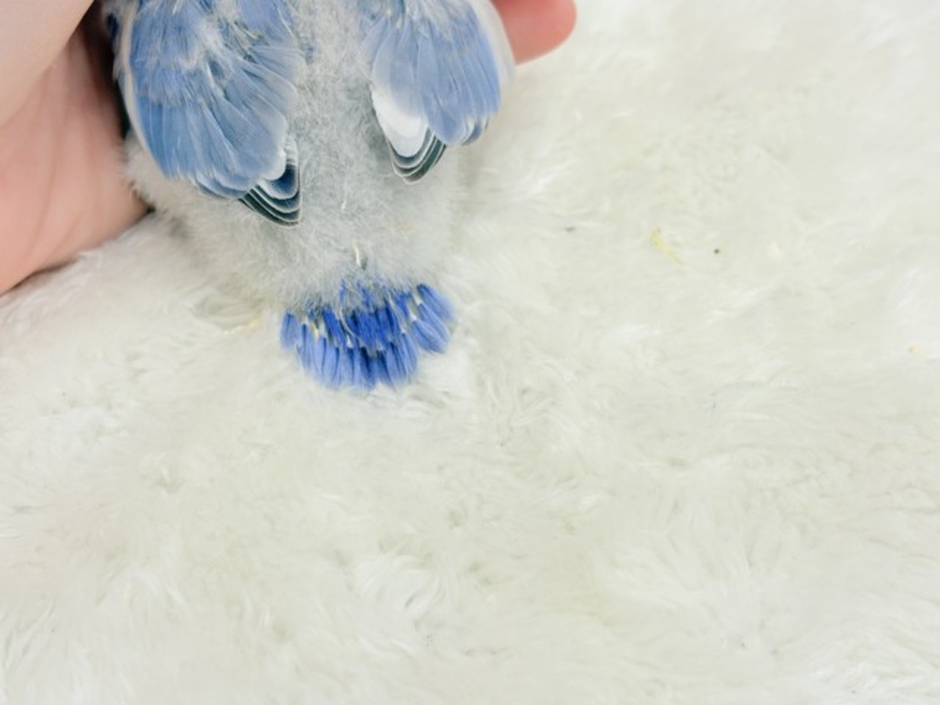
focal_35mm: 52
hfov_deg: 36.8
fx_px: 1412
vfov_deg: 28.0
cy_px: 352
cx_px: 470
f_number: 1.6
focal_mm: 5.96
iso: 32
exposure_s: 1/50
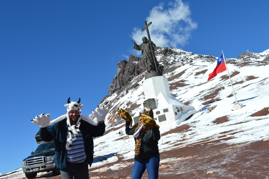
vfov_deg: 34.1
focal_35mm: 39
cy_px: 90
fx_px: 291
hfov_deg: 49.6
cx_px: 134
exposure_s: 1/250
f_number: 8
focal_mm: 26
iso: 100
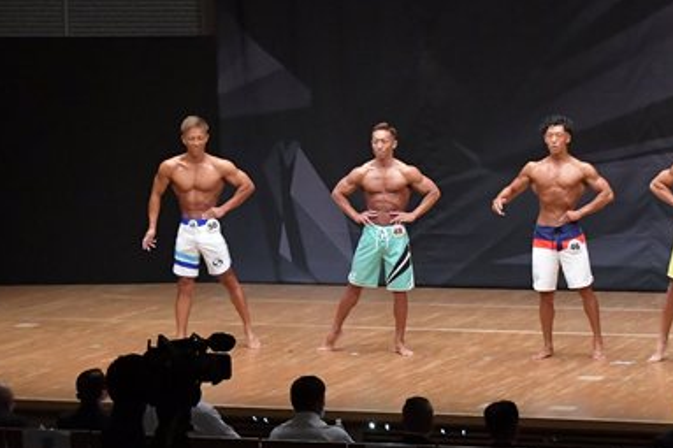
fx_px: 3177
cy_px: 223
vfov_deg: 8.1
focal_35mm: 170
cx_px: 363
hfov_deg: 12.1
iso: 6400
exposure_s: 1/400
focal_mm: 56
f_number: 5.6
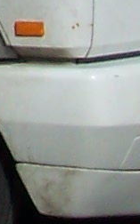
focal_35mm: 571
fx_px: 3494
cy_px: -402
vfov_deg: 3.6
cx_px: -623
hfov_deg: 2.2
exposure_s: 1/750
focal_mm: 8.6
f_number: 6.7
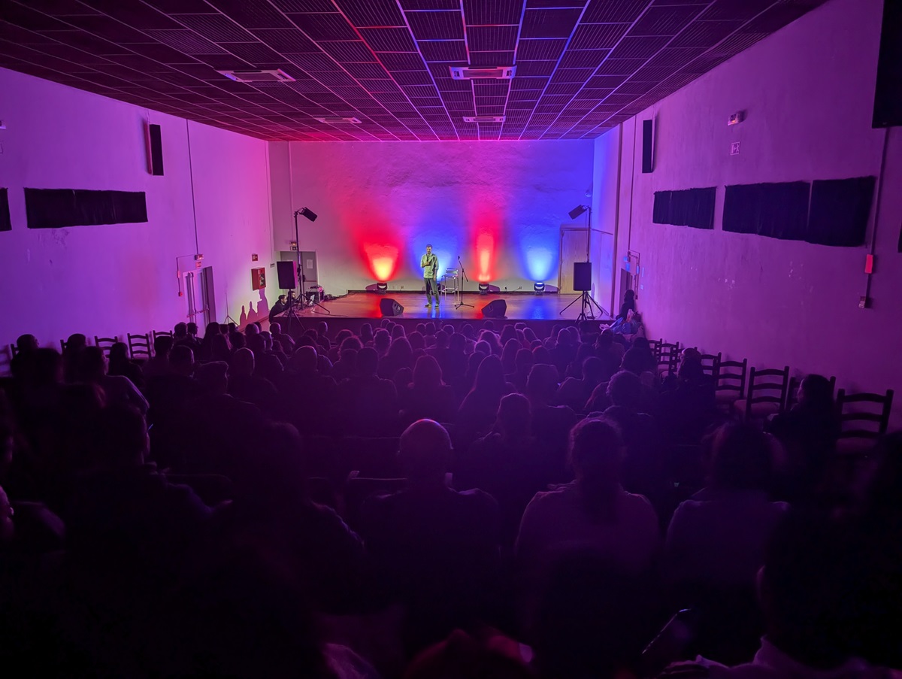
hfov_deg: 71.5
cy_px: 340
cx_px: 451
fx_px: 626
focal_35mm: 24
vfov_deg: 56.9
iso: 57
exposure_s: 1/23.8
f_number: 1.68
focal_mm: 6.9
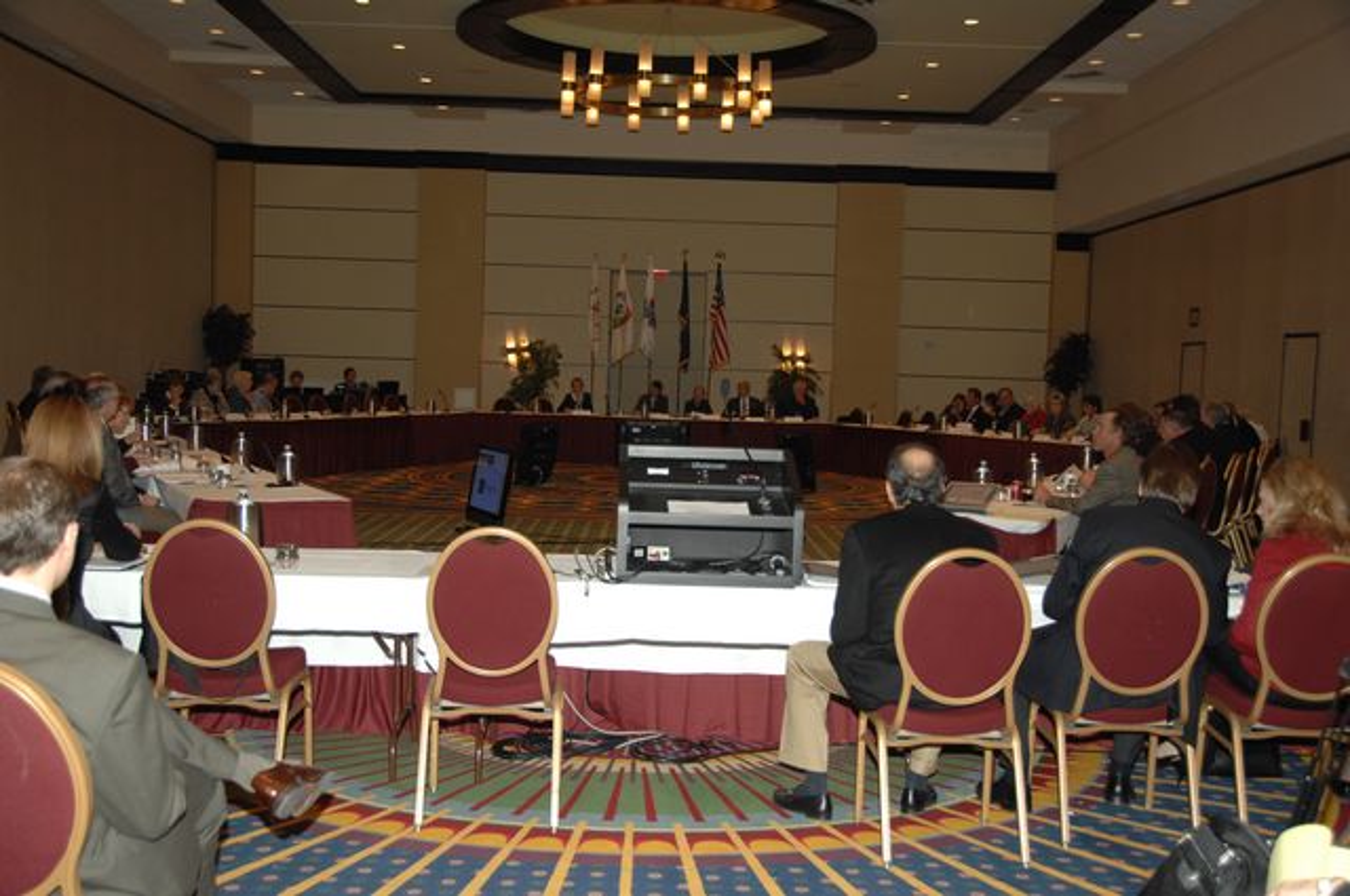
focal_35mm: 39
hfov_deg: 49.6
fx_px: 1461
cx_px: 675
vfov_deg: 34.1
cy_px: 448
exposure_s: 1/125
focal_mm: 26
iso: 400
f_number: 4
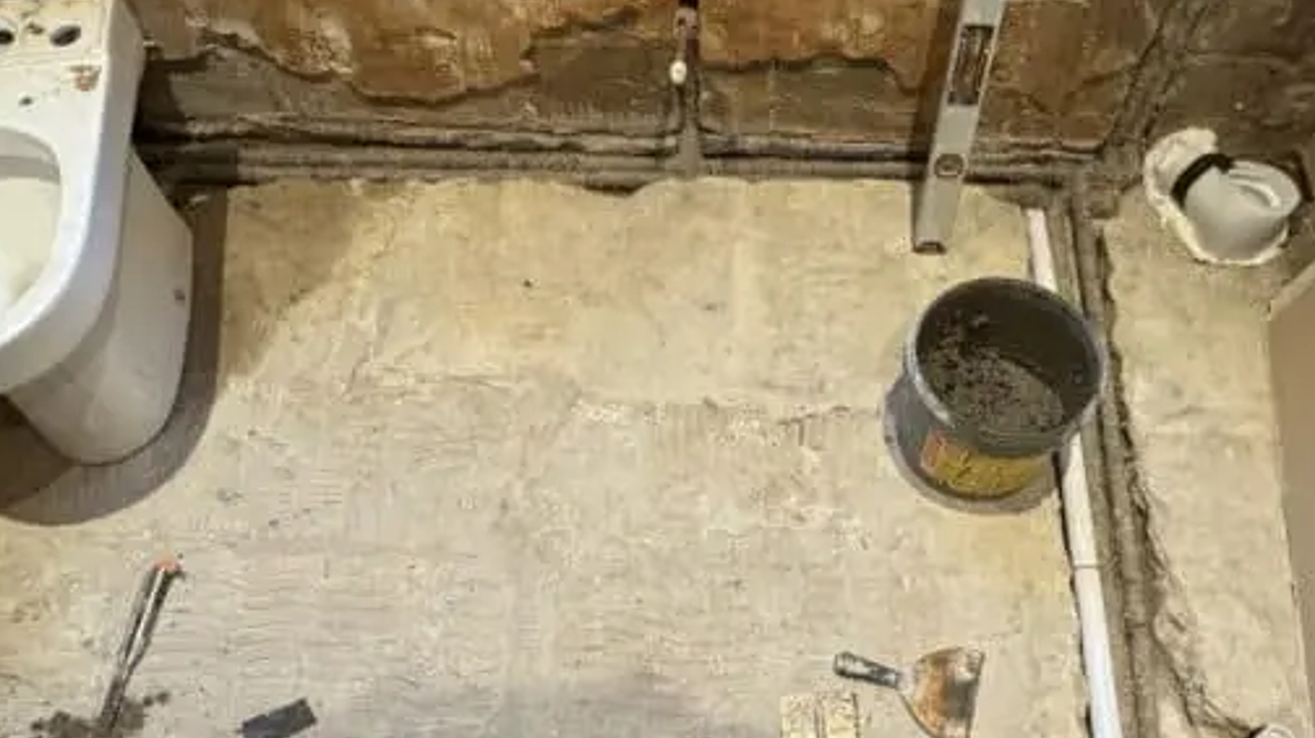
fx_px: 1080
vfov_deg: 37.4
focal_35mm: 31
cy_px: 488
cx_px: 749
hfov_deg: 62.4
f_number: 2.2
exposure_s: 1/100
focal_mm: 2.22
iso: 320
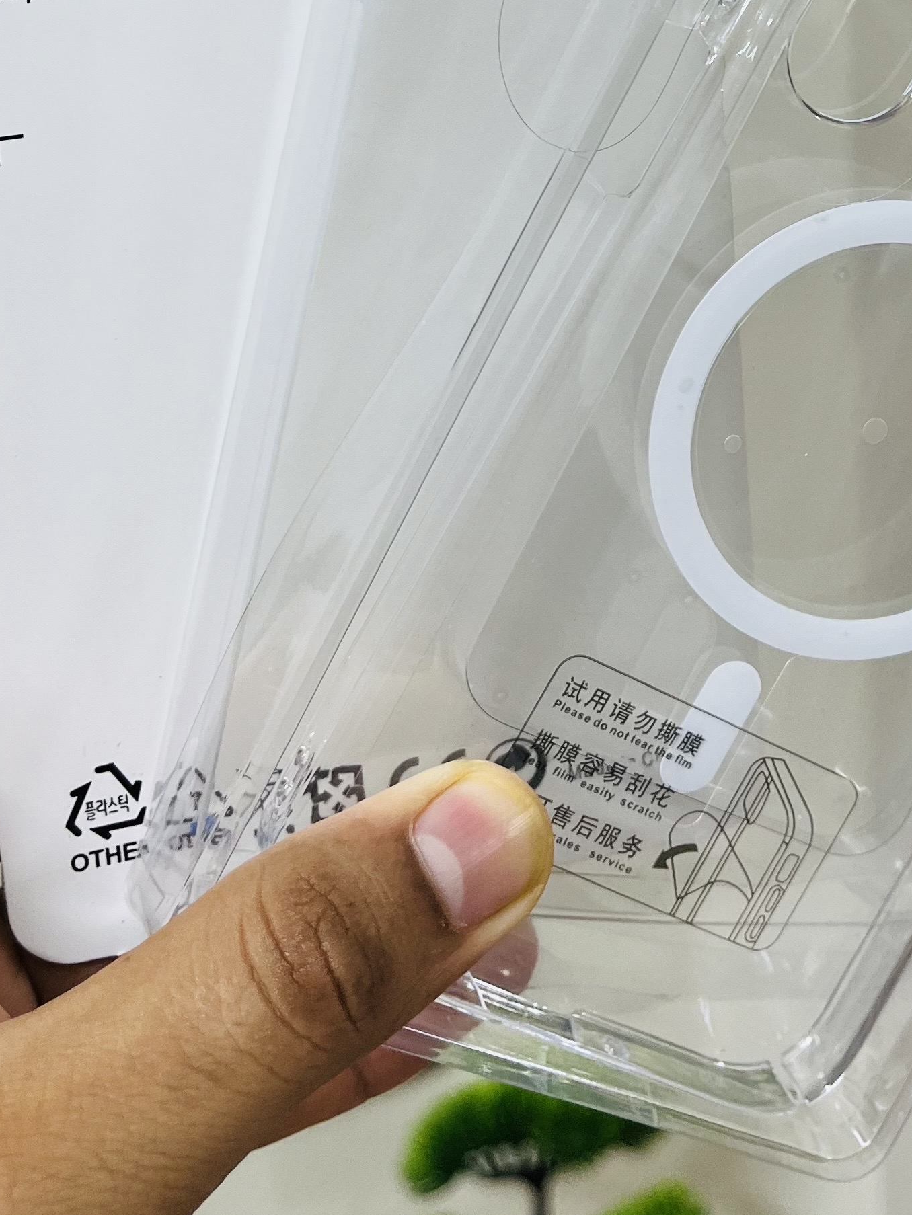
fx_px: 2037
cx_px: 688
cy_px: 106
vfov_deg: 31.6
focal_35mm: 58
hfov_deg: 24.9
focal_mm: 5.1
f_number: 1.6
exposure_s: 1/100
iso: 100
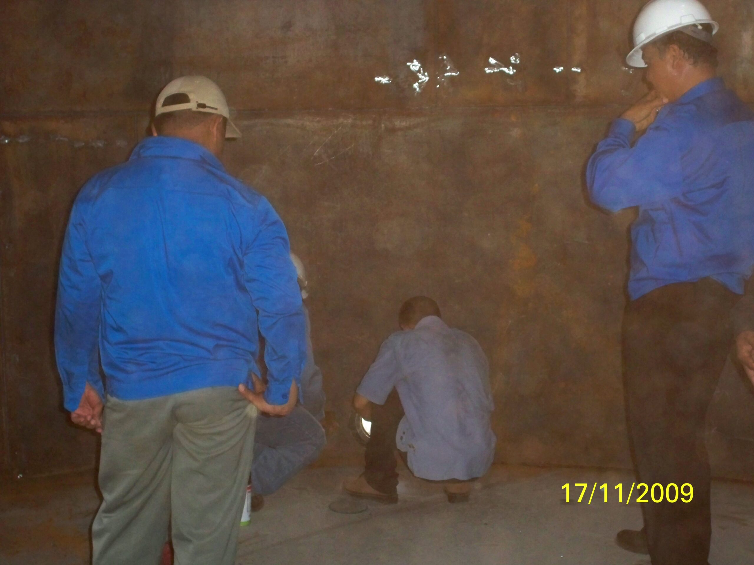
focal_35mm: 55
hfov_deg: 34.9
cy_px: 282
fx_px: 1198
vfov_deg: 26.6
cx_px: 377
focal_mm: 9.7
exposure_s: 1/80
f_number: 4
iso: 400
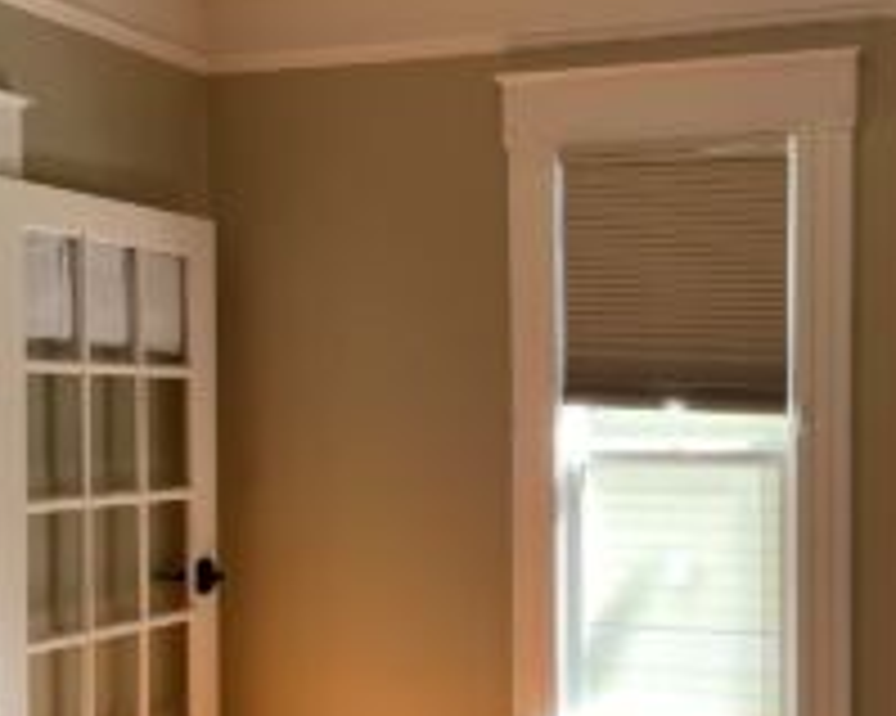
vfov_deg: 29.6
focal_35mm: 51
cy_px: 432
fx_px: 1352
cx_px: 675
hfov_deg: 35.8
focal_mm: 5.1
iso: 64
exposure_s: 1/60
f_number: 1.6
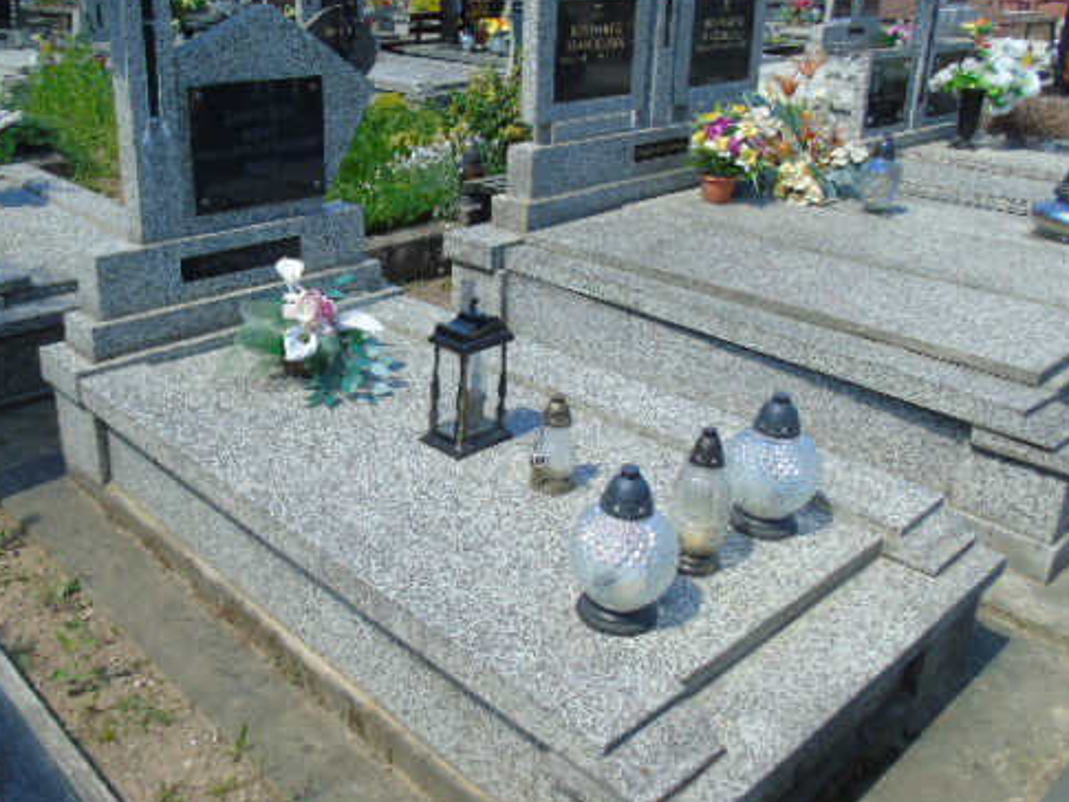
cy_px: 339
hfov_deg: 54.8
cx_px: 410
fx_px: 1019
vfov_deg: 42.8
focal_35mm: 33
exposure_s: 1/400
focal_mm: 4.4
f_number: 3.4
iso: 80
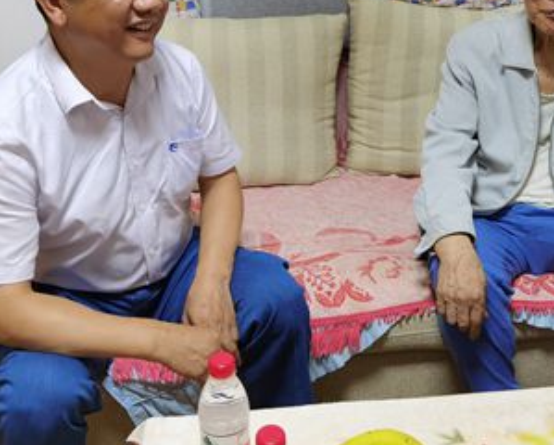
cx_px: 313
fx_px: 722
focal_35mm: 44
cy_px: 114
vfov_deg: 33.6
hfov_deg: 41.9
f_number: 1.9
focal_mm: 6.71
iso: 250
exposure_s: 1/50
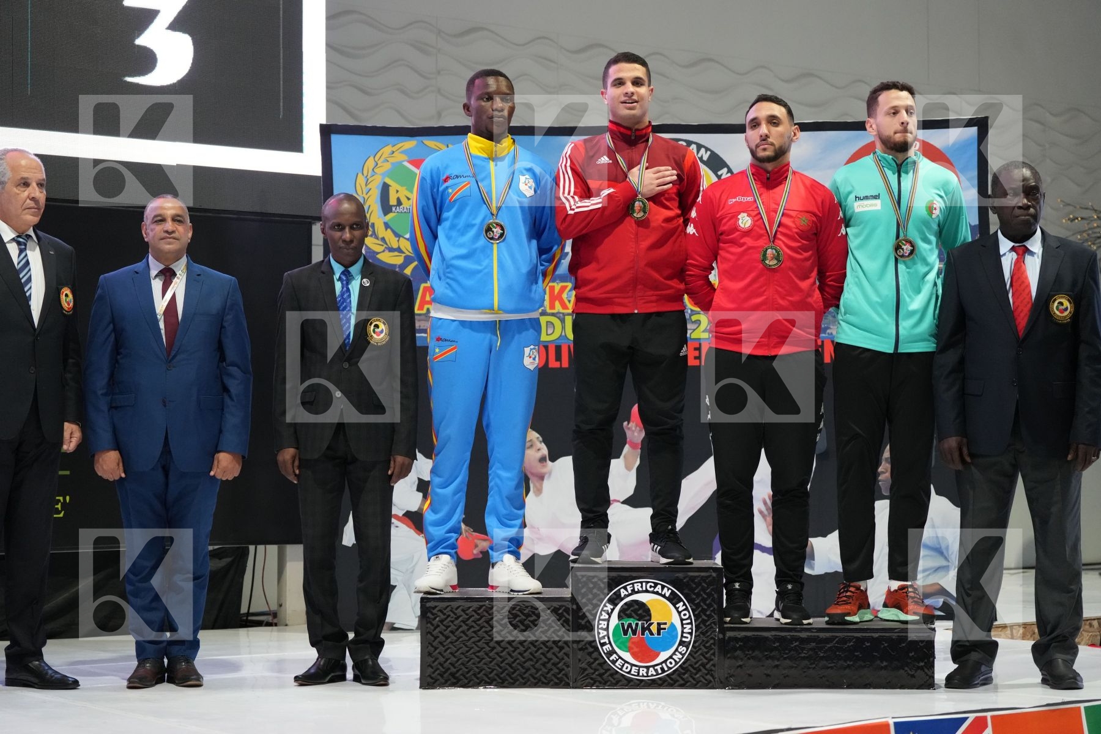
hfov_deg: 28.8
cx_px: 550
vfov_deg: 19.5
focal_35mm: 70
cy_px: 367
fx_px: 2141
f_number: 2.8
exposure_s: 1/250
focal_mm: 70
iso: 4000
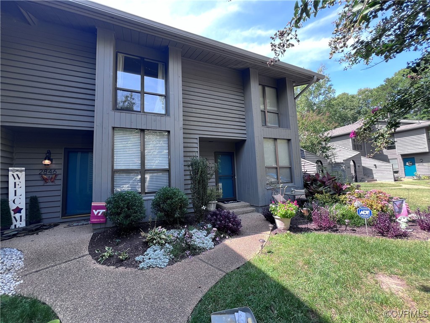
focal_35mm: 13
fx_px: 161
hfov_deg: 106.2
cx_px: 215
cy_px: 162
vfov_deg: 89.9
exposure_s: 1/104
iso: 32
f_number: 1.8
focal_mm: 1.57
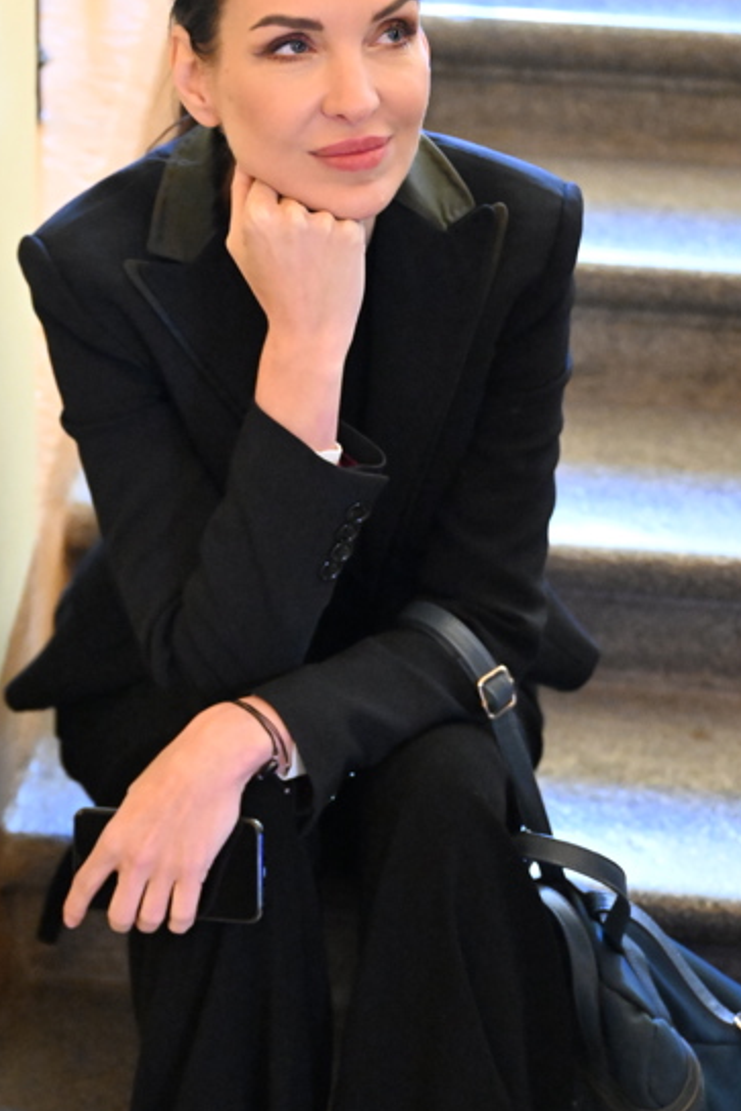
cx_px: 233
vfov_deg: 21.0
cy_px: 724
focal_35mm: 97
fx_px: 2993
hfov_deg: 14.1
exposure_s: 1/125
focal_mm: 51
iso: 10000
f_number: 2.8
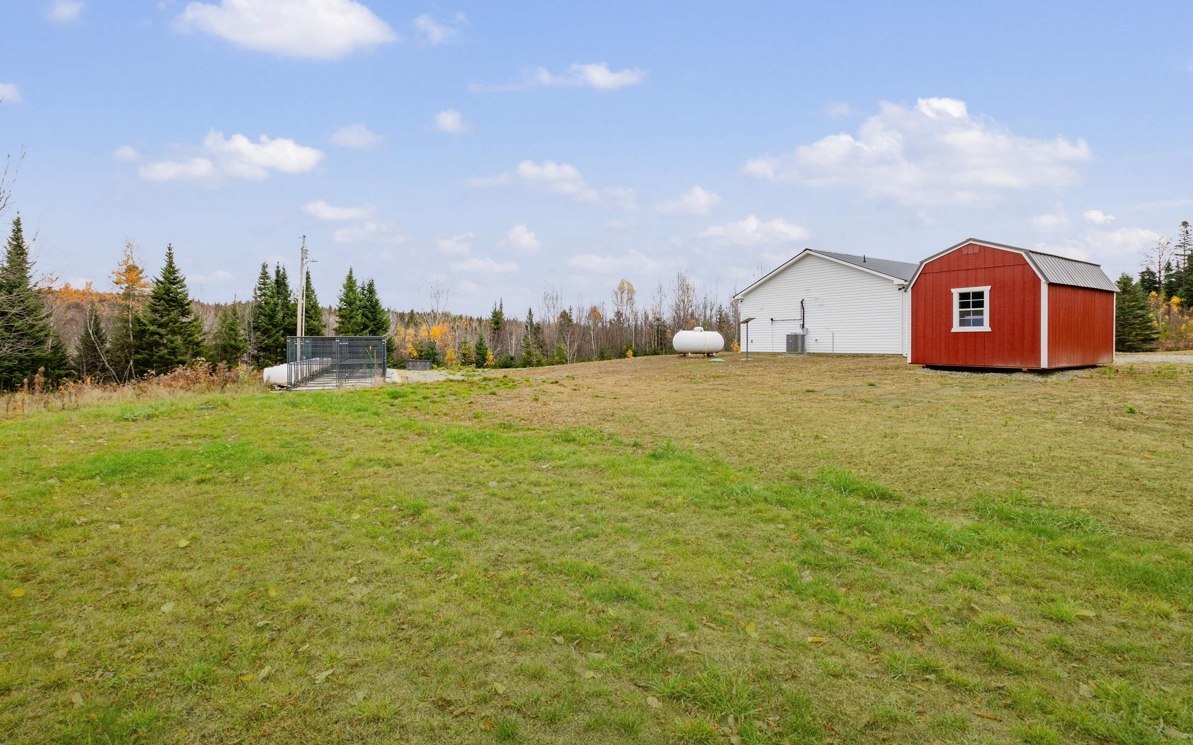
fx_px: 520
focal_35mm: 16
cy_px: 343
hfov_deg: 97.8
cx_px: 572
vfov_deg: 71.1
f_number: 8
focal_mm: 10
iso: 64
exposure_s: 1/25
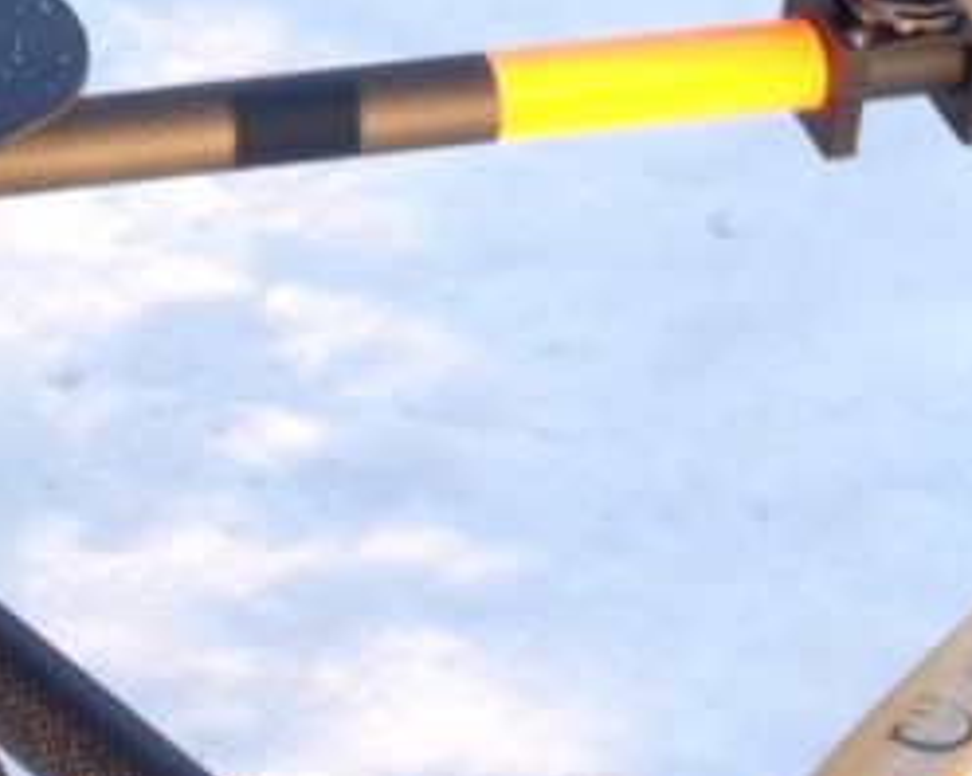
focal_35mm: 141
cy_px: -231
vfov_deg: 10.7
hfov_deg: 13.2
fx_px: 4053
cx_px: -267
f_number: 2.4
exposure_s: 1/120
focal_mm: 4.28
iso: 50
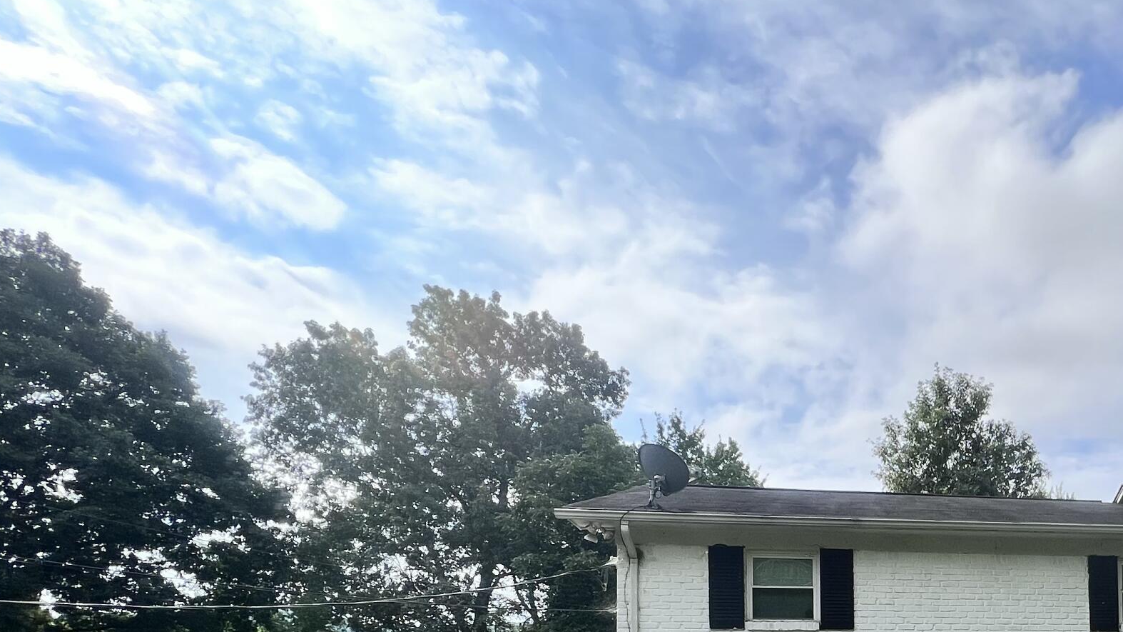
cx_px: 1025
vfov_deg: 36.3
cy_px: 696
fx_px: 804
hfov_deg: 58.8
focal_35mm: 27
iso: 32
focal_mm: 1.57
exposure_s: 1/1449
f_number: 1.8
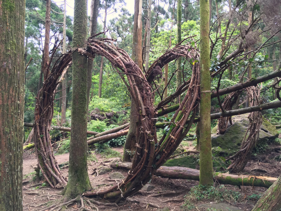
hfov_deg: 61.7
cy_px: 106
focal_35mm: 29
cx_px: 140
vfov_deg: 48.2
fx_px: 235
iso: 32
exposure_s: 1/60
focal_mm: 4.15
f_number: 2.2
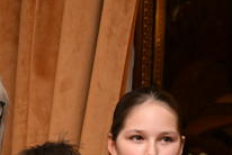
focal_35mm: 127
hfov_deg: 15.5
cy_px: 220
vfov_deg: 10.5
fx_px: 820
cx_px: -53
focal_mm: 38
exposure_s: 1/160
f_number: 4.5
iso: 2500
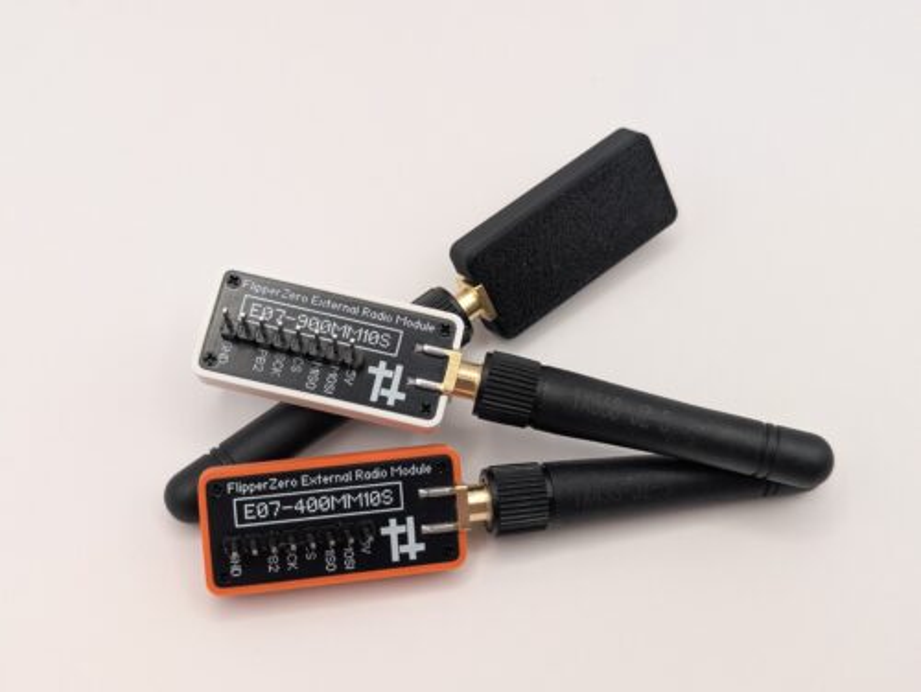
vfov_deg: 30.3
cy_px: 346
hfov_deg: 39.6
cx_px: 460
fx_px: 1278
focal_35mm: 48
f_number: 1.85
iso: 52
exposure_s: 1/127
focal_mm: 6.81
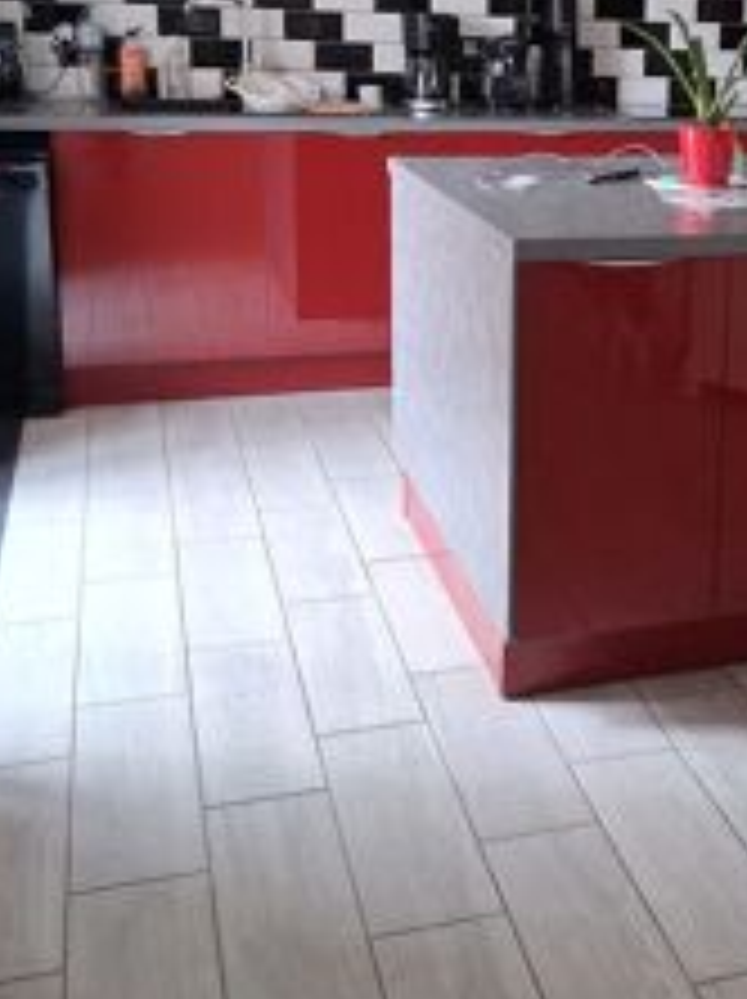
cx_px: 662
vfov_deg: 37.5
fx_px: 1441
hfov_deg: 28.0
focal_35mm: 50
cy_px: 286
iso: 250
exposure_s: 1/50
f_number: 1.8
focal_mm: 3.98
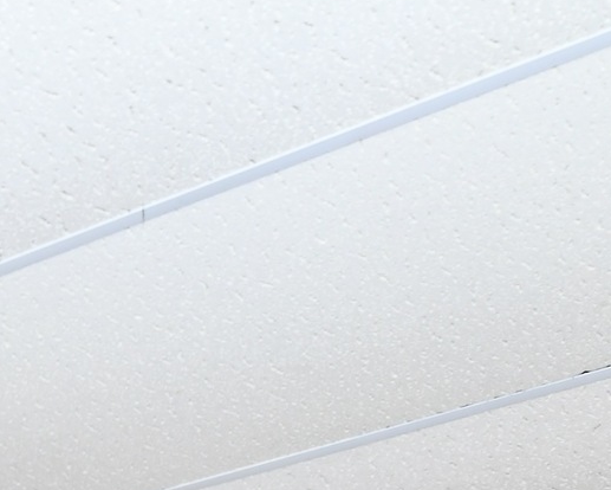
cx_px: -247
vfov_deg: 13.6
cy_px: 1204
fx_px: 1411
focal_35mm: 78
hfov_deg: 21.4
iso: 640
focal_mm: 14
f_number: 6.3
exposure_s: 1/60
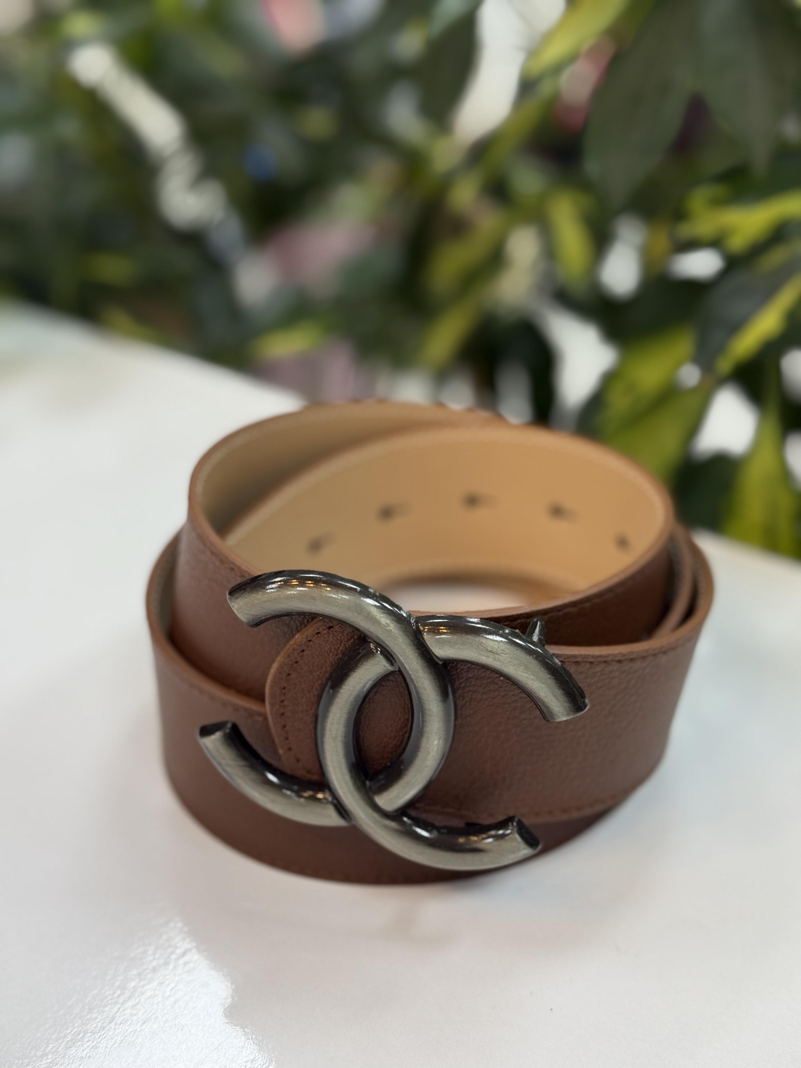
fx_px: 1481
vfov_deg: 39.7
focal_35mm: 48
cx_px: 400
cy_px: 534
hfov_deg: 30.3
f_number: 1.78
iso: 125
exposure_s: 1/100
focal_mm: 6.76
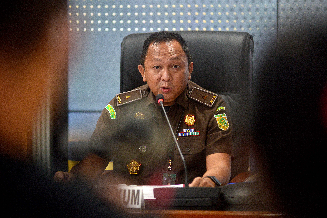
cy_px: 109
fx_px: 1545
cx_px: 164
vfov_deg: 8.1
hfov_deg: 12.1
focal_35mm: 170
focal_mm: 170
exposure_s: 1/125
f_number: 3.5
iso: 1600
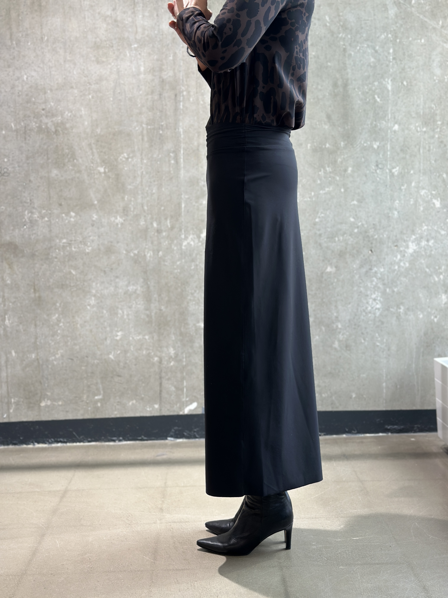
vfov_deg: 39.7
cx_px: 224
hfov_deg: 30.3
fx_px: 828
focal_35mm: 48
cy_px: 299
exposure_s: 1/50
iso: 100
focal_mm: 6.86
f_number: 1.78
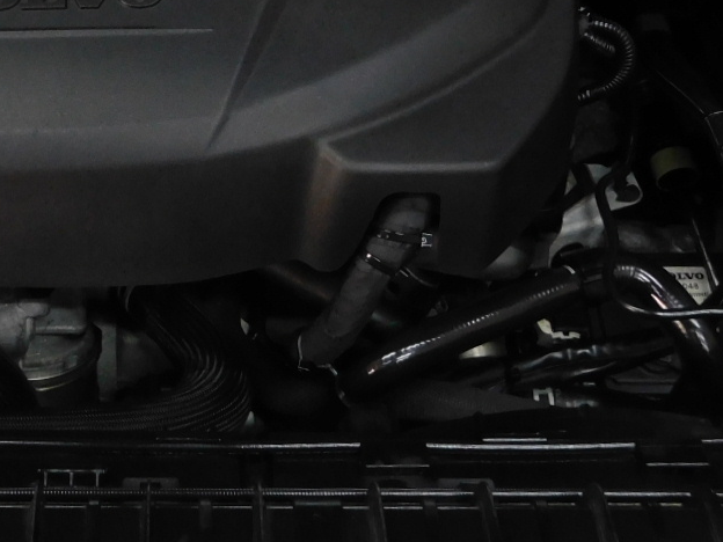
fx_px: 1232
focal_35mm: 59
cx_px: 145
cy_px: 88
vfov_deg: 24.3
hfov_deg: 31.8
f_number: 3
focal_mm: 4
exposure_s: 1/30
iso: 250
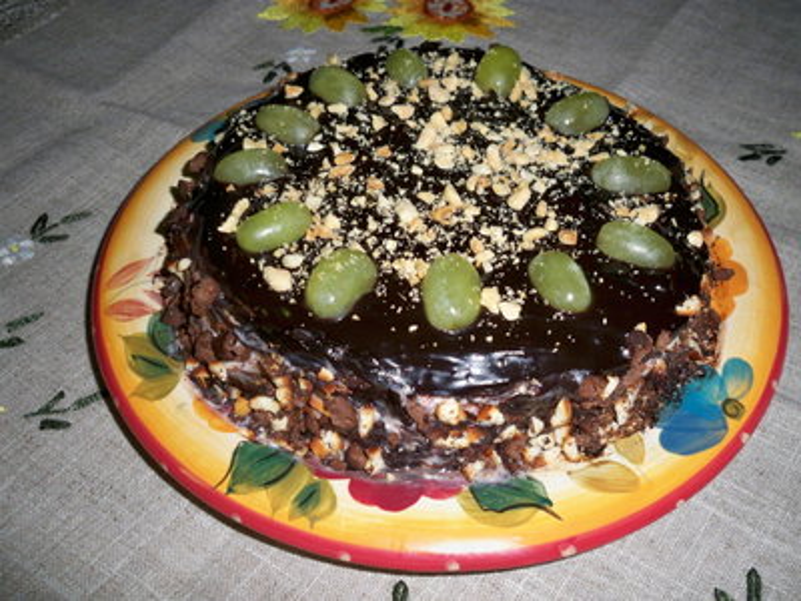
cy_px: 300
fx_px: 810
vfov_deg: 40.7
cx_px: 400
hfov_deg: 52.6
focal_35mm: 35
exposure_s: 1/60
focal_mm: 6.3
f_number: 3.1
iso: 200
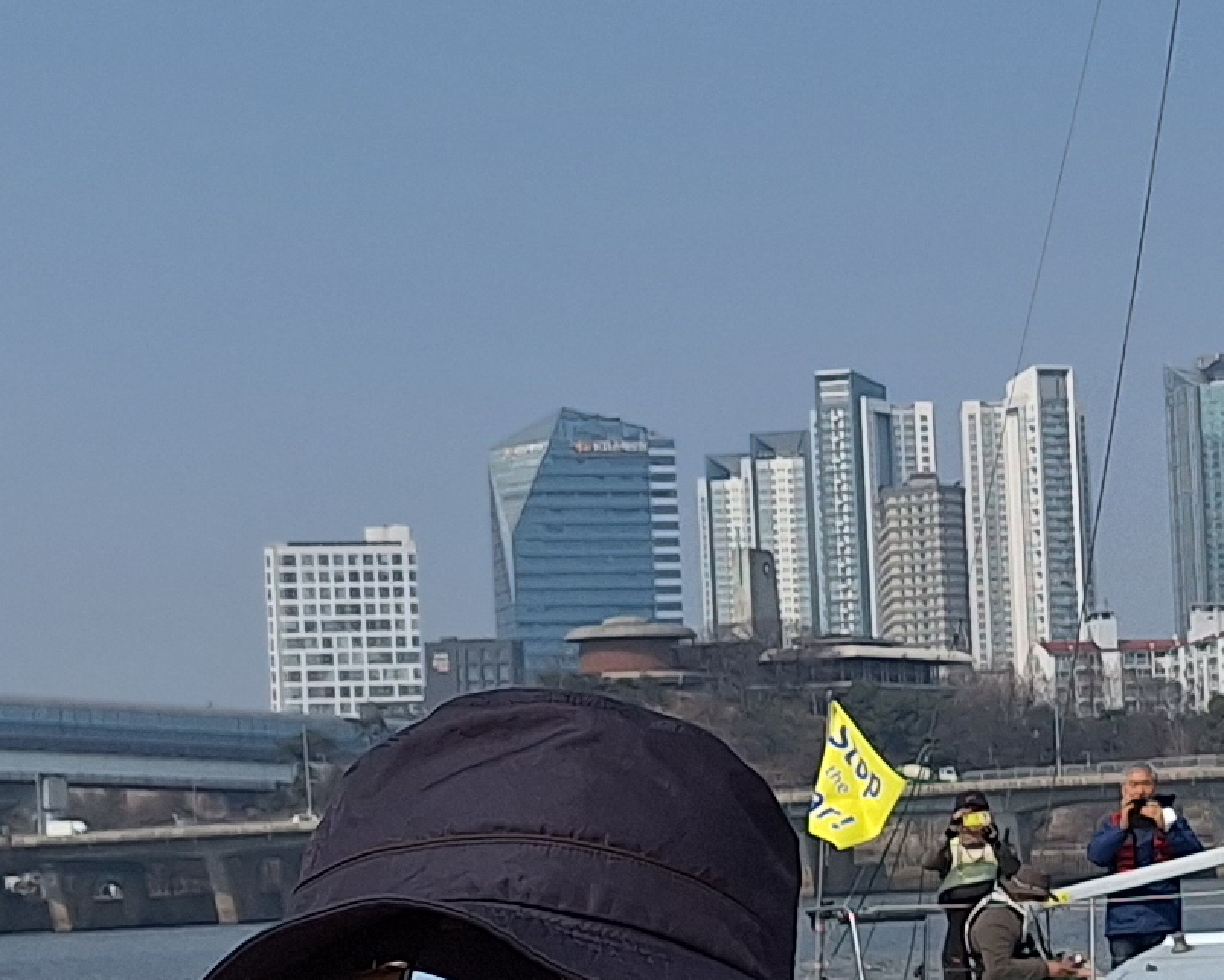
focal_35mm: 114
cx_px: 1783
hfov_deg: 15.6
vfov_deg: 13.5
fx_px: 4131
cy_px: 811
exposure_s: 1/4000
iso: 40
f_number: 1.8
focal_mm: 5.54
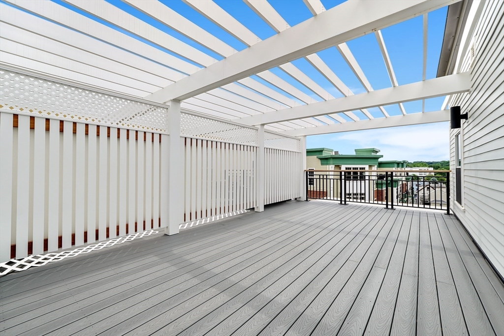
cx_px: 252
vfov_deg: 77.3
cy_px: 168
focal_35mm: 15
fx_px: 210
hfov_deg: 100.4
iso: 100
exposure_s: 1/125
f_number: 9
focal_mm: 10
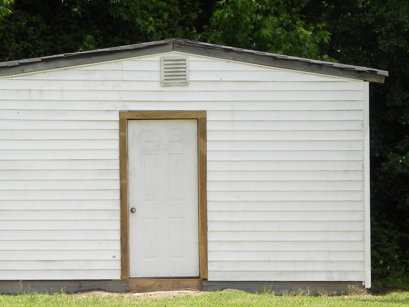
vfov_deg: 4.6
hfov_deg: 6.2
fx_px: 3793
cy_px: 219
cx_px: 52
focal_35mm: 321
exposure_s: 1/259
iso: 64
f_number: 5
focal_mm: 28.8
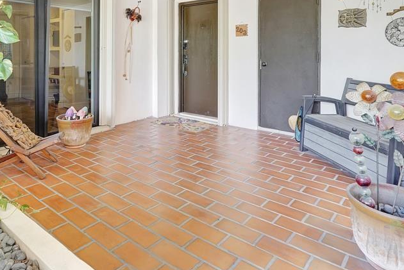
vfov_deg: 46.9
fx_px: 292
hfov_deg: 68.9
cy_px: 53
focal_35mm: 26
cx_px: 169
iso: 640
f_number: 13
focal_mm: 16
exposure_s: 1/3.33
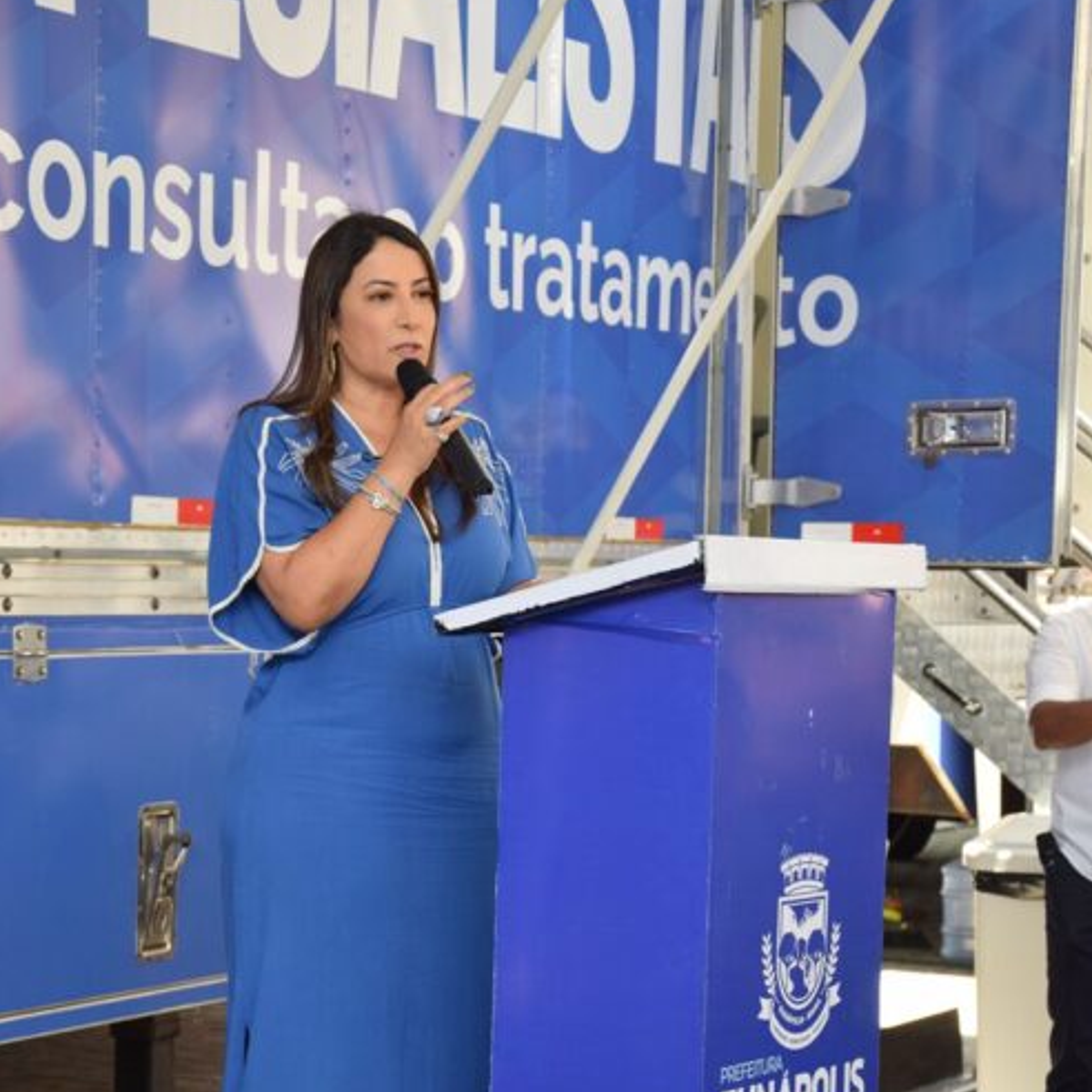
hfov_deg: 17.4
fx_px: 3569
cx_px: 545
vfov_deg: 17.4
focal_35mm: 100
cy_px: 728
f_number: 5
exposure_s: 1/100
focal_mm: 52
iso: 400
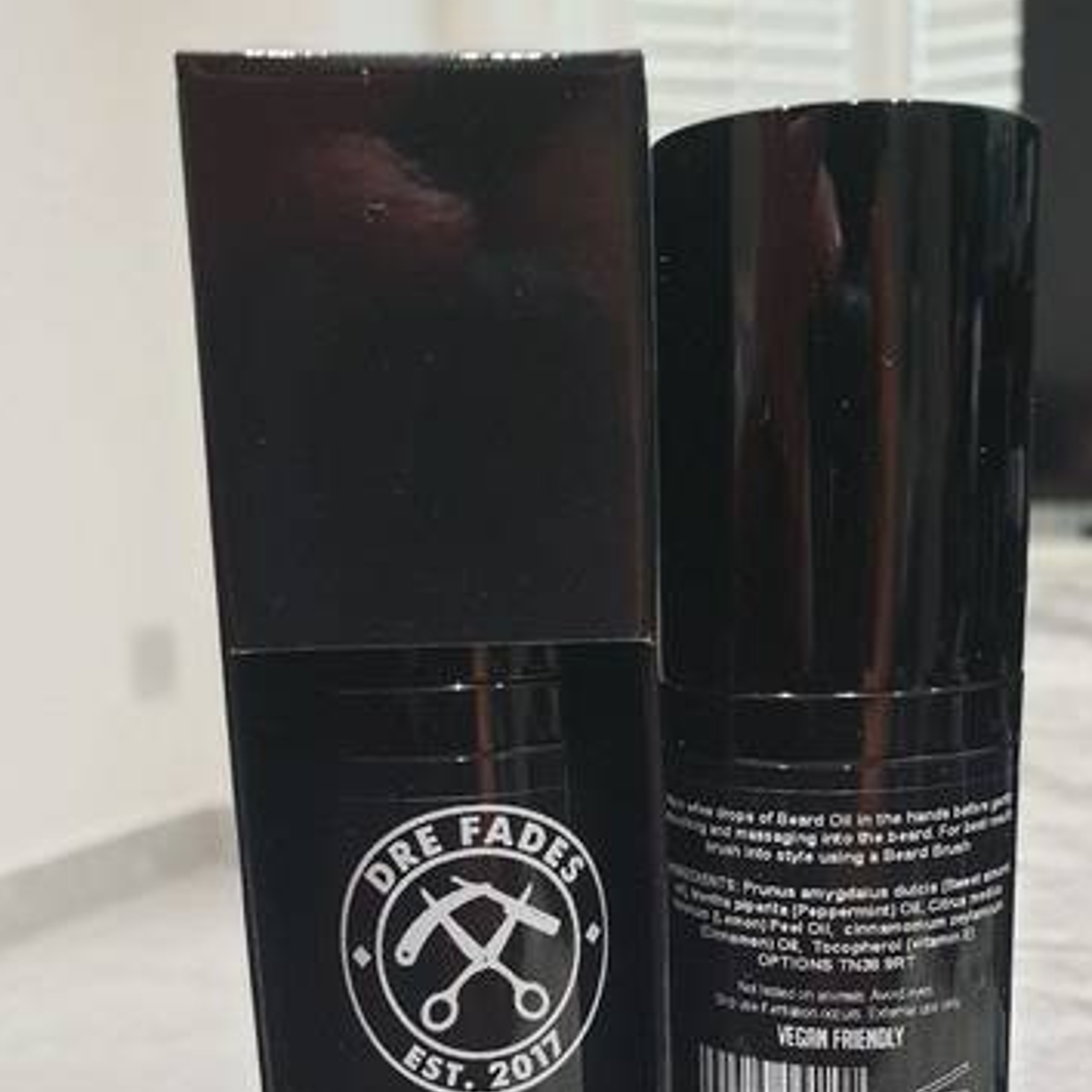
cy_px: 901
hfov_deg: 42.8
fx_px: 1392
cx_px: 614
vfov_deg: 40.7
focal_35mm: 39
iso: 320
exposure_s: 1/20
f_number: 2.4
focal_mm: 4.3
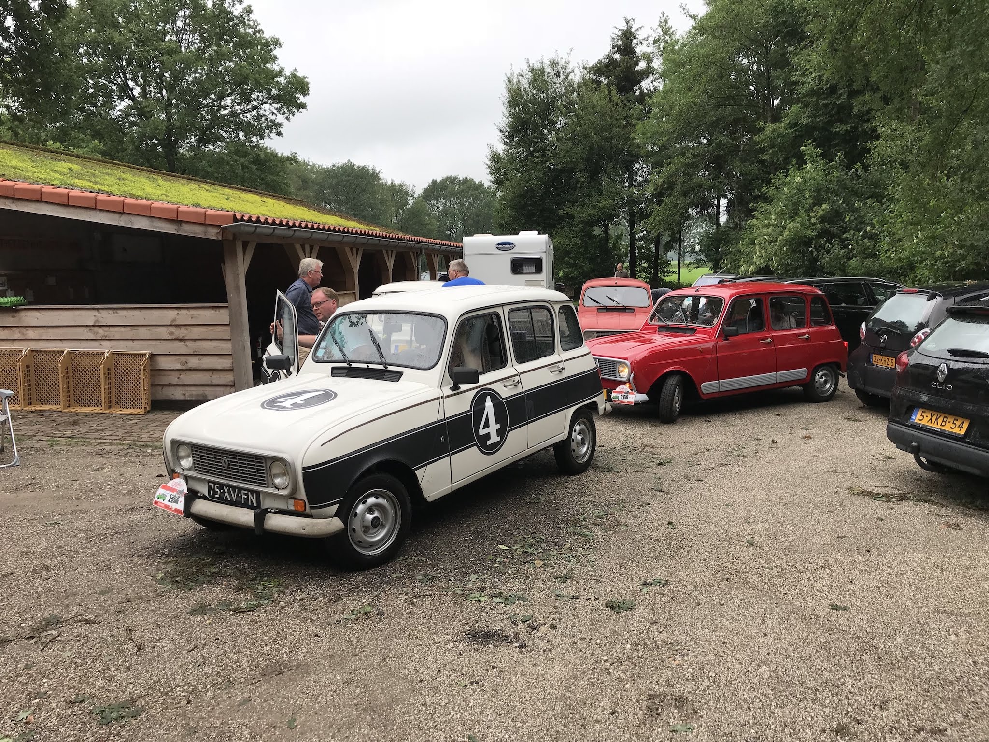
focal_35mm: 28
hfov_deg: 63.4
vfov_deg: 49.7
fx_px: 800
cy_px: 371
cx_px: 494
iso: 20
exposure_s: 1/331
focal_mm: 3.99
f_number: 1.8
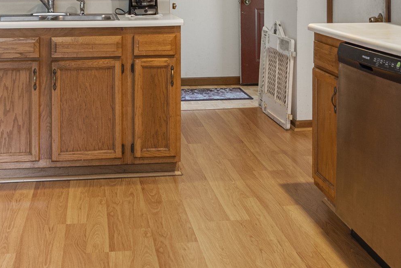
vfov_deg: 24.2
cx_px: 161
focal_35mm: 53
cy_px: -9
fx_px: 590
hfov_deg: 37.4
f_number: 7.1
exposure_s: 1/4
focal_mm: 17
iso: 800
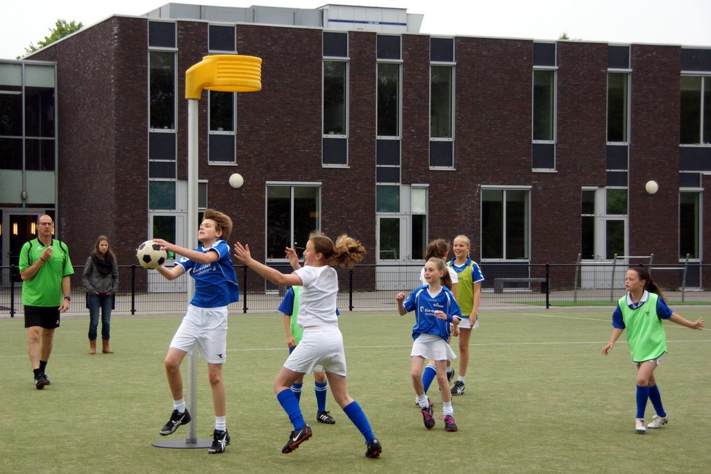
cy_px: 237
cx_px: 356
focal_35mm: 68
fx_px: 1333
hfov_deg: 29.9
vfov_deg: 20.2
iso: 800
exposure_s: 1/1000
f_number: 4.5
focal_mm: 45
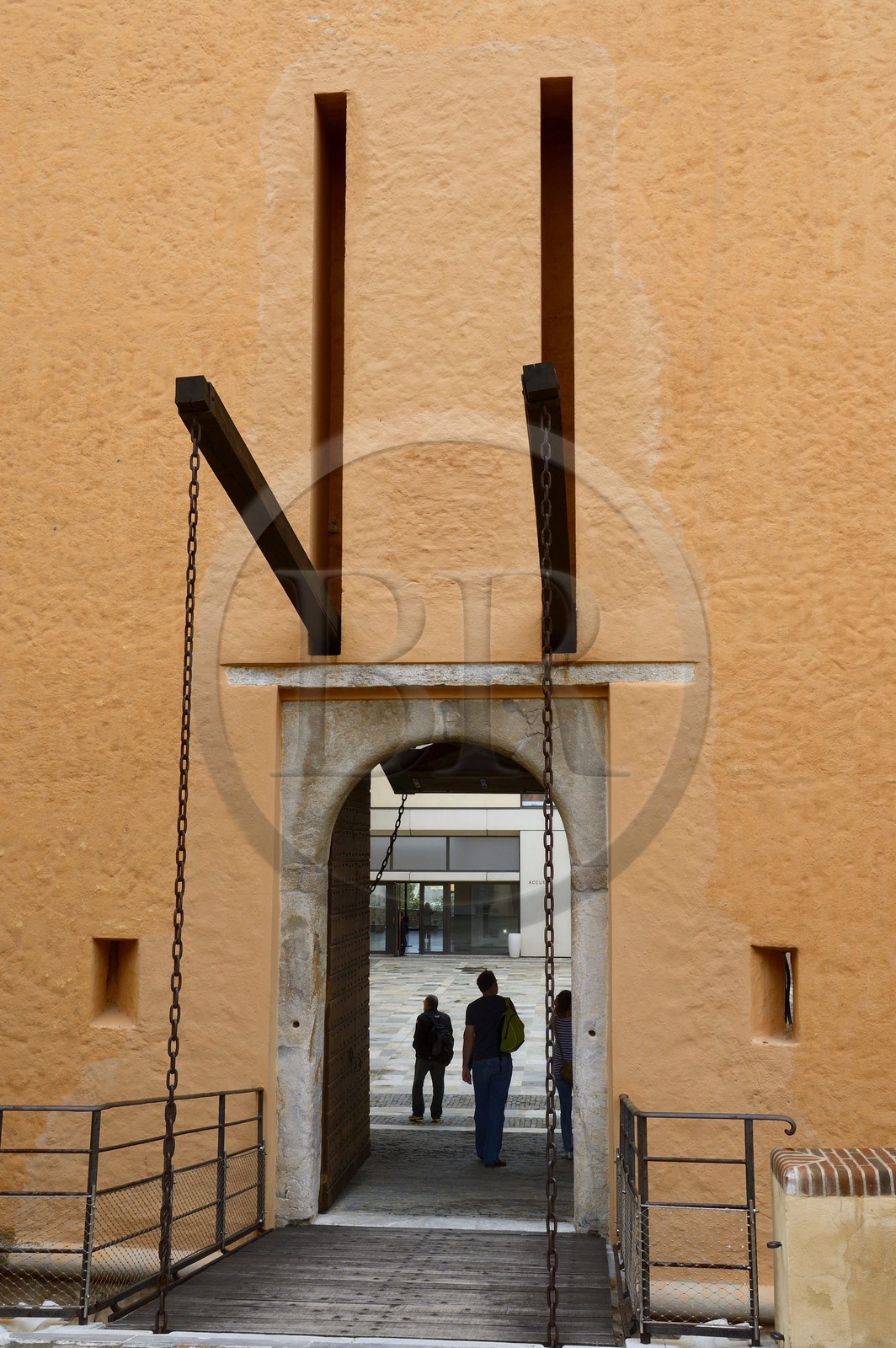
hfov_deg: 36.8
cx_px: 448
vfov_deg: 53.2
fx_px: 1346
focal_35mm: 36
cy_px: 674
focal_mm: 36
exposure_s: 1/200
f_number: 10
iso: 400
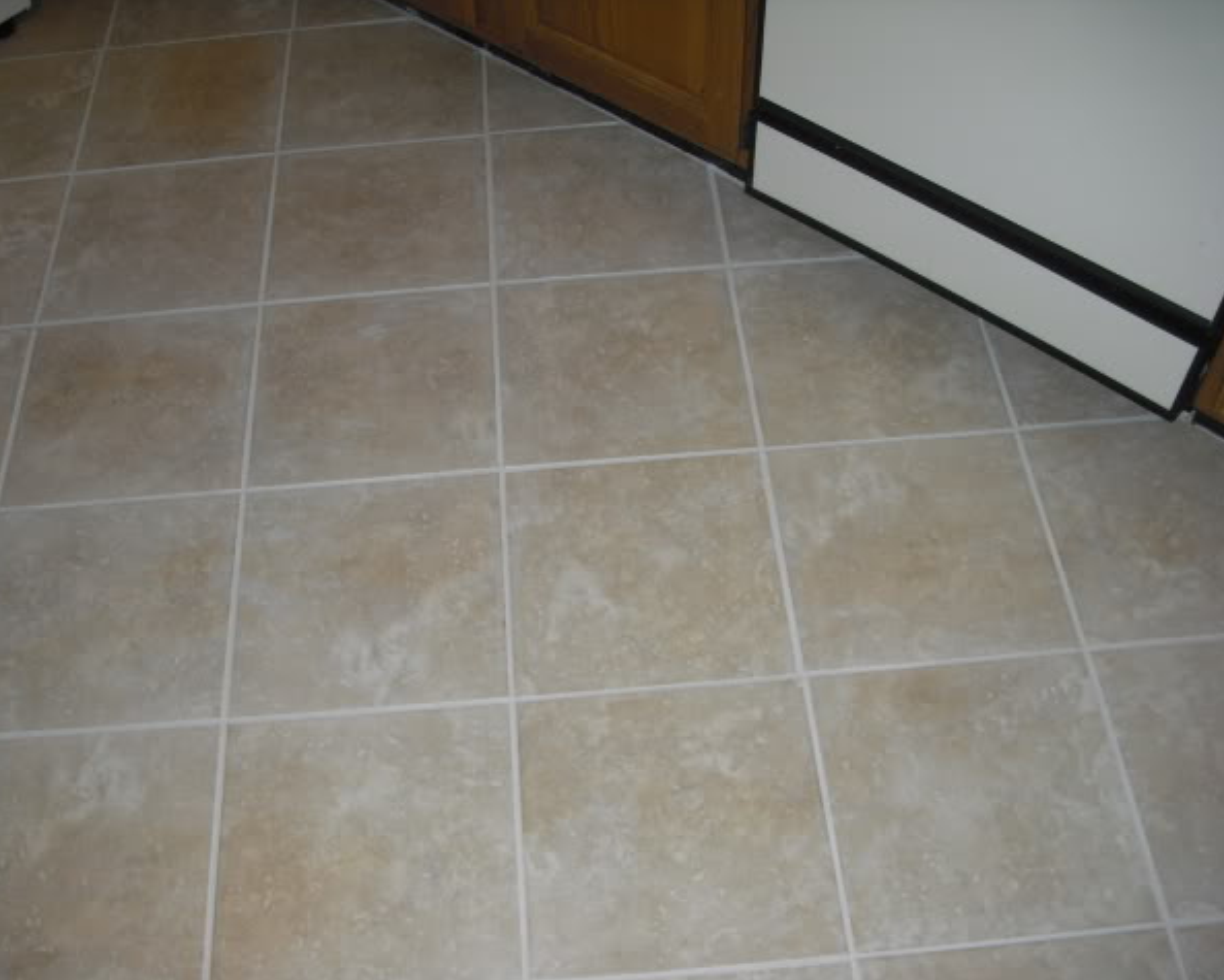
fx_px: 1450
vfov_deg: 37.4
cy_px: 489
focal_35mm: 40
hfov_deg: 45.7
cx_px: 572
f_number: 2.8
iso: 100
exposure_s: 1/60
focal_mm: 6.2
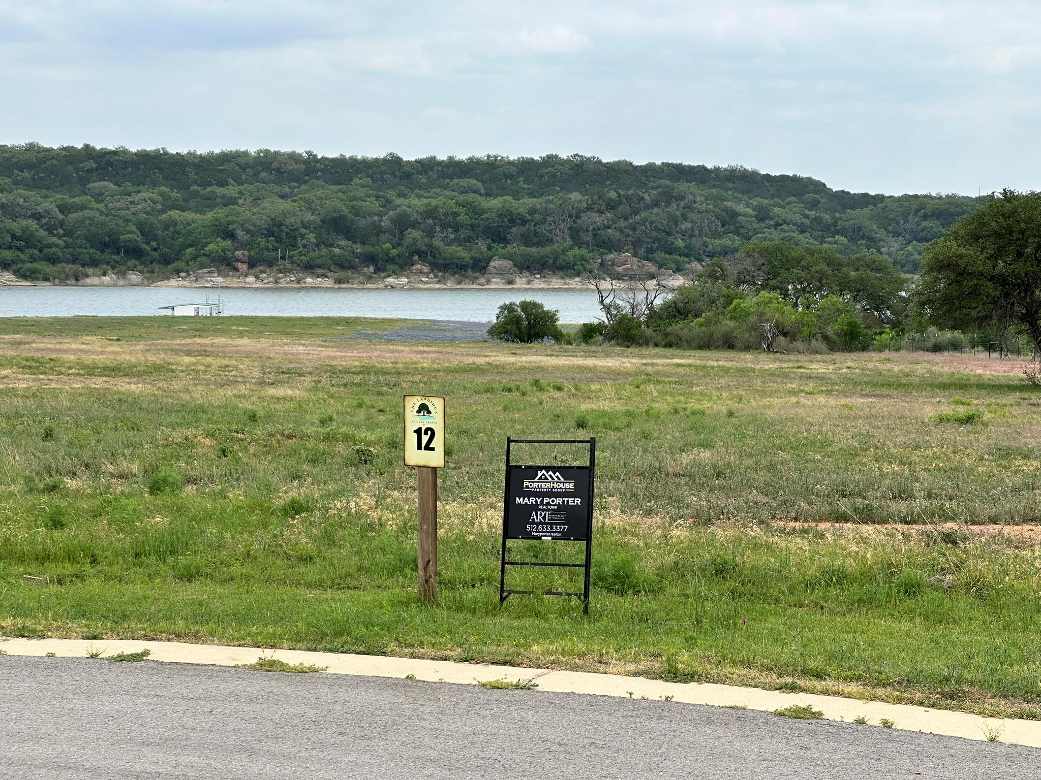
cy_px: 390
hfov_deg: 25.3
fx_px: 2316
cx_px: 520
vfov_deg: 19.1
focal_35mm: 77
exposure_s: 1/630
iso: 32
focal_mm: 9
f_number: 2.8
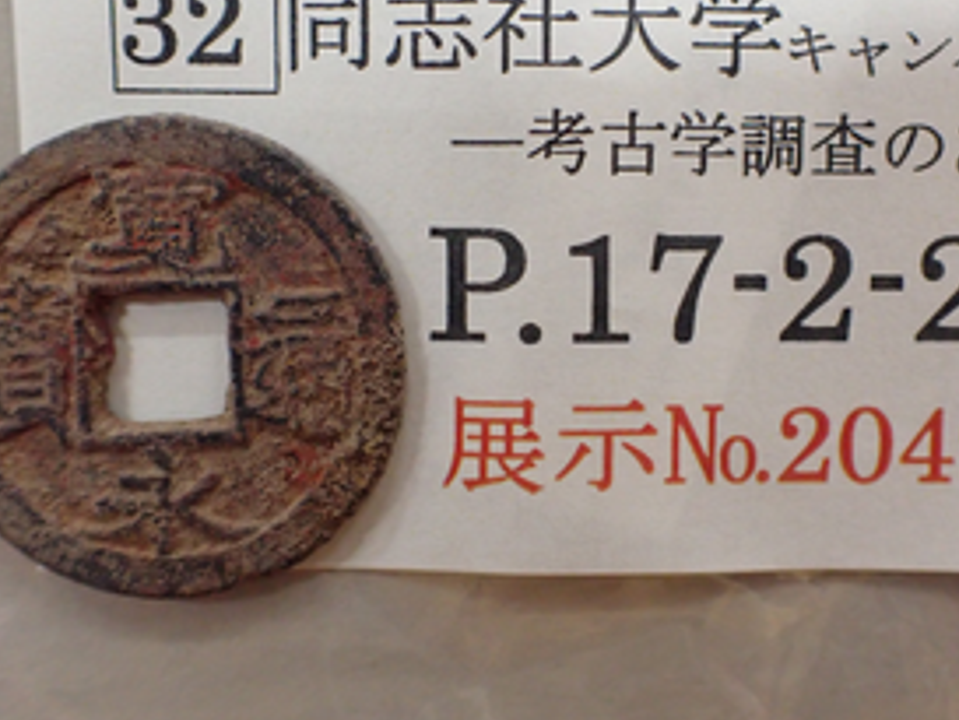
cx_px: 594
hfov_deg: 42.6
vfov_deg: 32.8
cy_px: 306
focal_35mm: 44
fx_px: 1220
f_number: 2.3
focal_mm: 5.4
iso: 800
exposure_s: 1/125
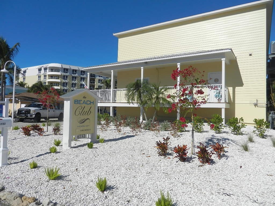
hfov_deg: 69.4
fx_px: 199
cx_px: 138
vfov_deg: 54.9
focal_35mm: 25
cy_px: 103
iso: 160
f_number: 7
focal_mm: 4.5
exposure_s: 1/1000
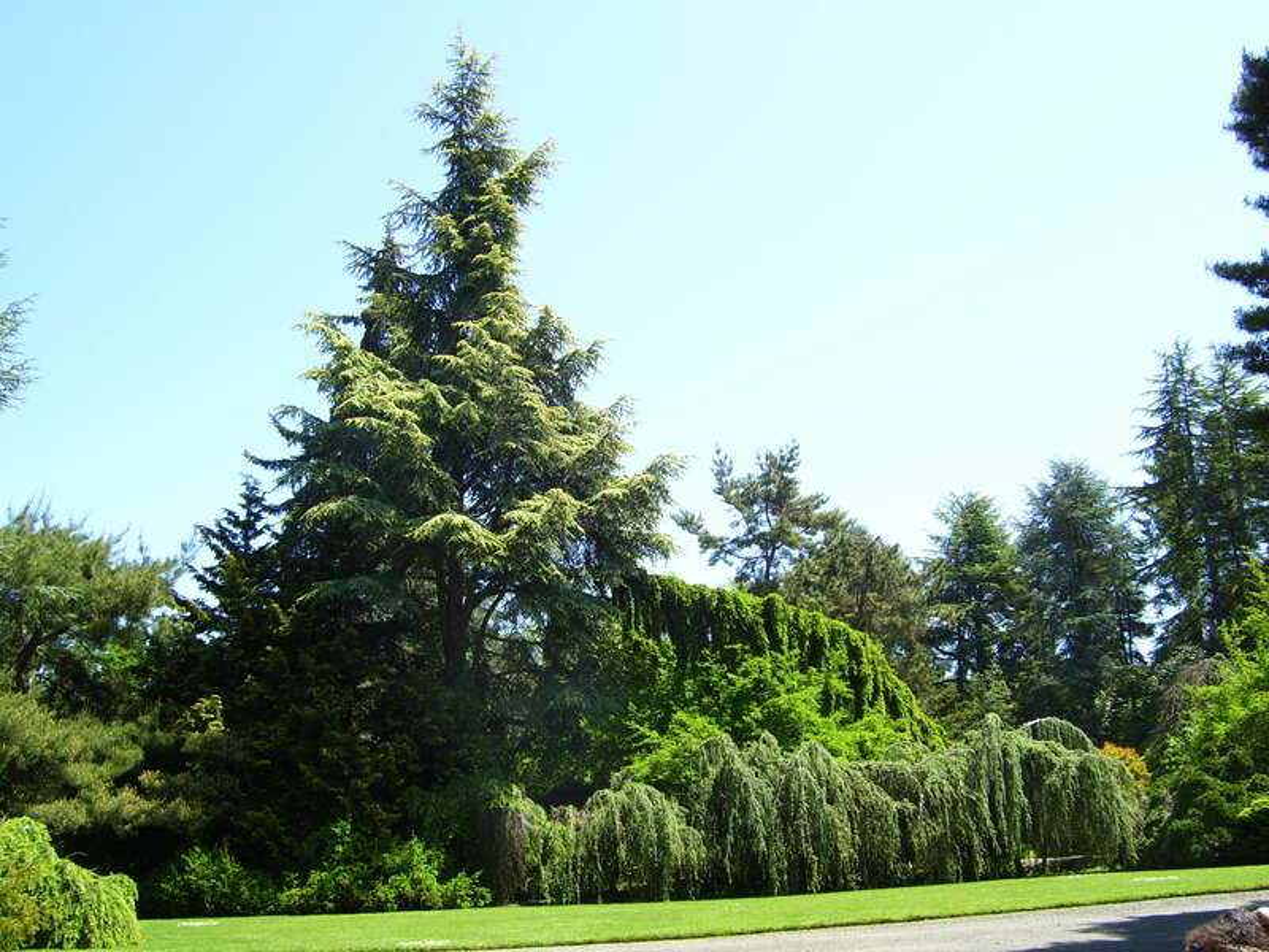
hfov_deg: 51.4
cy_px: 476
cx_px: 634
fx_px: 1320
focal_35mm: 36
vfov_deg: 39.7
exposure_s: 1/180
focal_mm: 6
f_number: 4.8
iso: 80
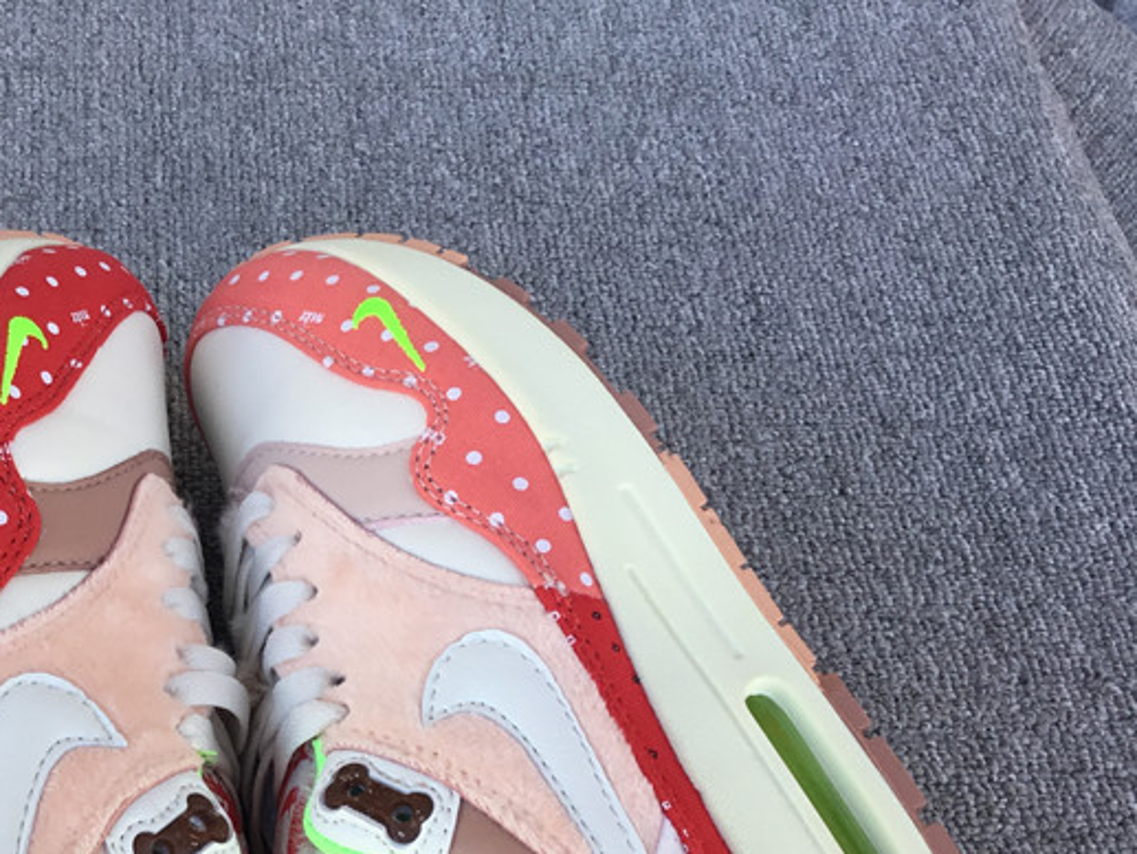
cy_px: 723
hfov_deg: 34.4
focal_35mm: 54
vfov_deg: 26.4
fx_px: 1774
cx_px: 227
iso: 25
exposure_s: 1/116
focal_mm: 3.3
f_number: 2.4
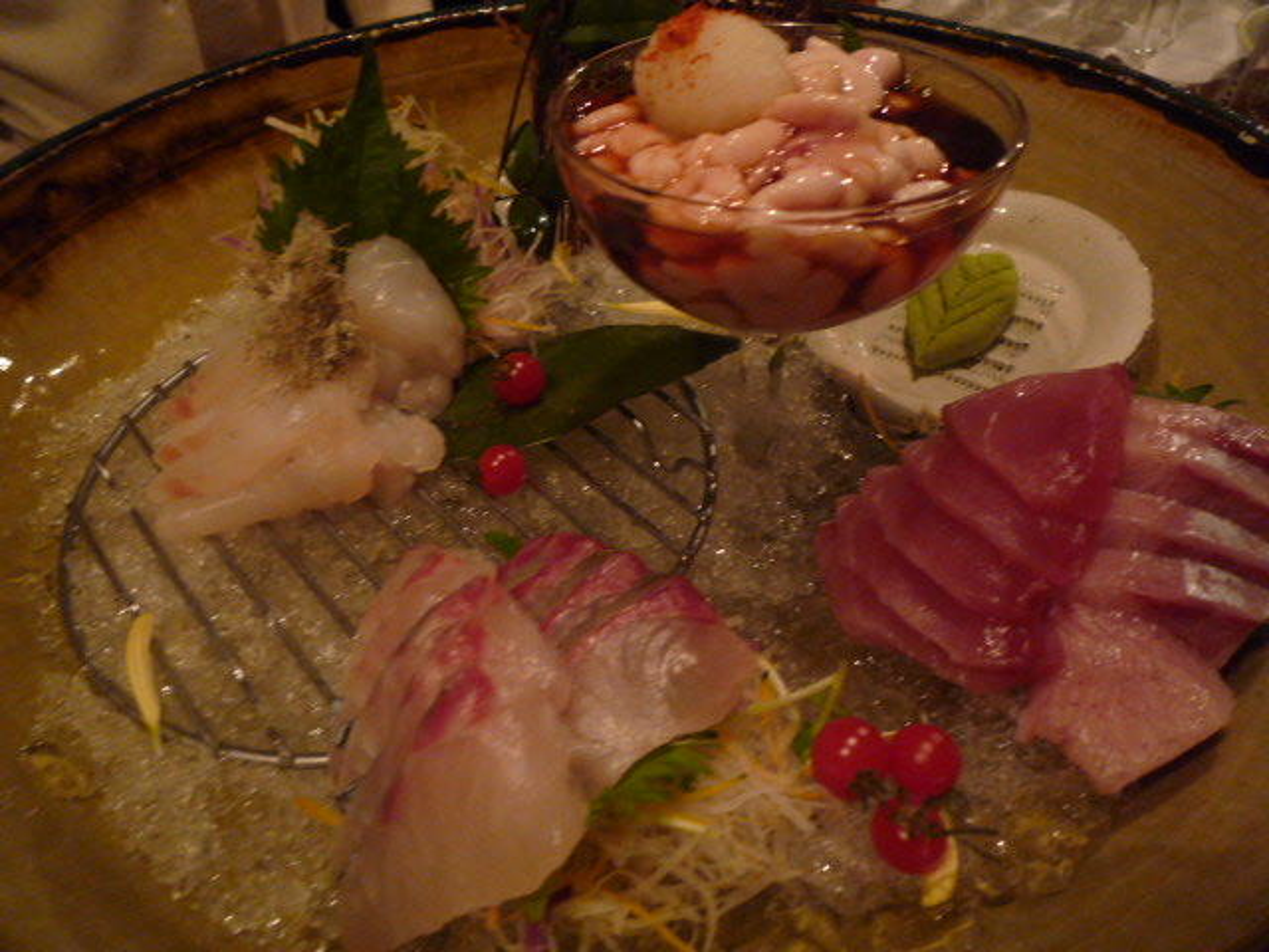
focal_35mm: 25
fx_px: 916
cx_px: 634
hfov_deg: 69.4
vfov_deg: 54.9
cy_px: 476
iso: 400
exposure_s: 1/8
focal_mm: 4.4
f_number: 2.8
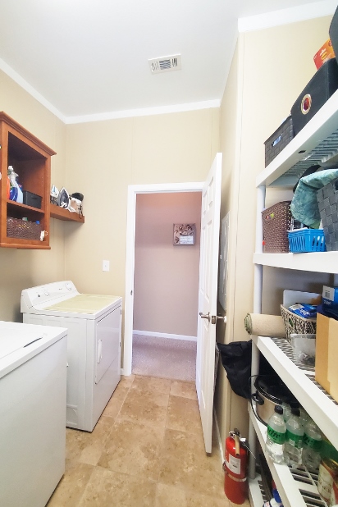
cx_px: 144
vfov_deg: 104.2
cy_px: 262
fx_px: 197
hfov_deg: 80.7
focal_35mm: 14
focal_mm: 1.8
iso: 320
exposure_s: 1/60
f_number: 2.2
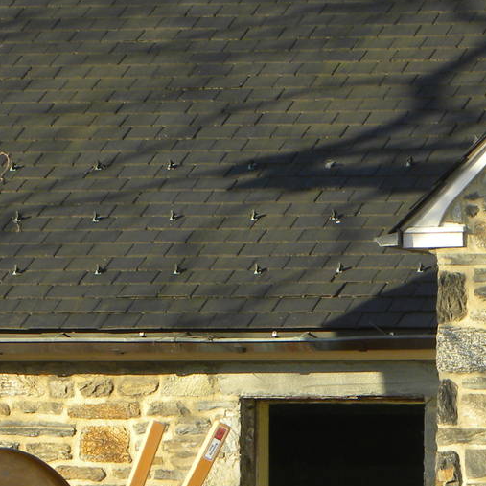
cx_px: 499
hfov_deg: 4.4
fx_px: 6385
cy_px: 477
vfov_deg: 4.4
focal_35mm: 402
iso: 64
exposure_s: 1/176
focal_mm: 25.7
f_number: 5
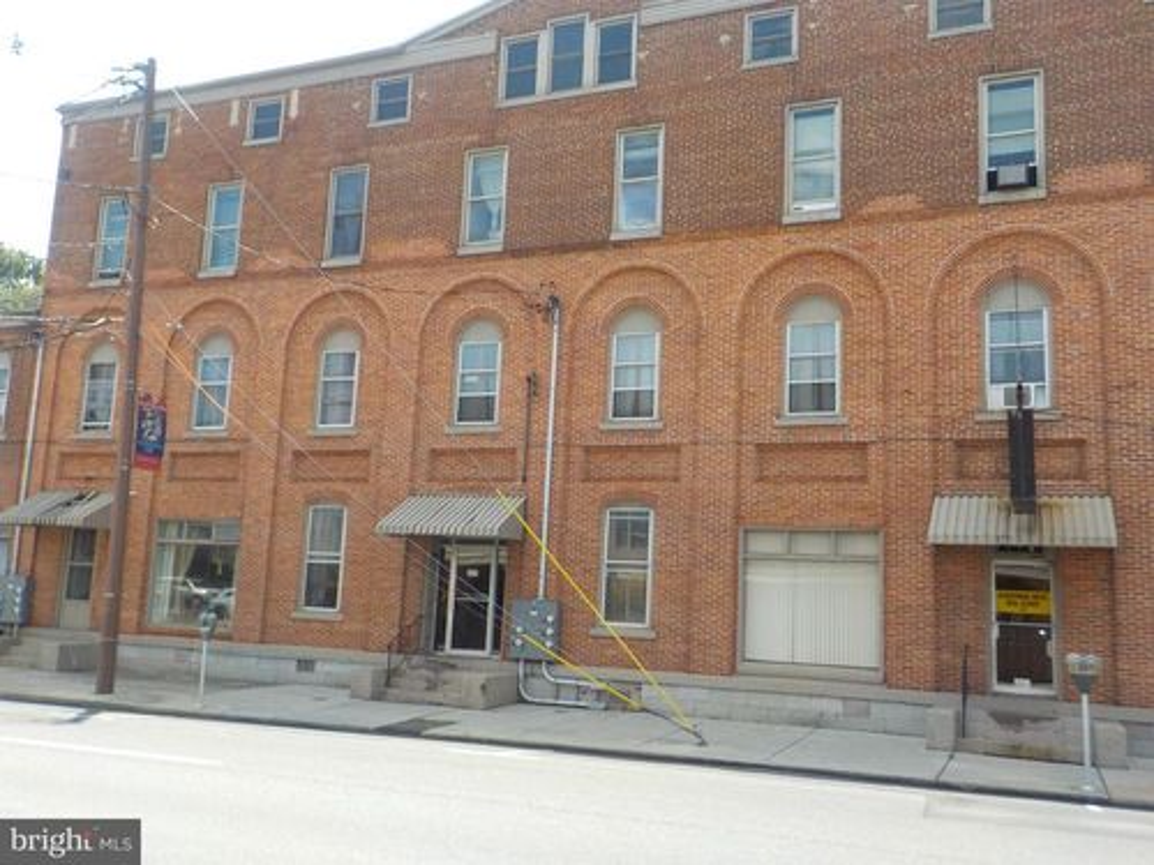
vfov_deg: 46.8
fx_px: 1000
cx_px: 577
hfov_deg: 60.0
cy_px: 432
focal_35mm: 30
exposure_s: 1/500
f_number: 3.3
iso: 125
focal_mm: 4.1
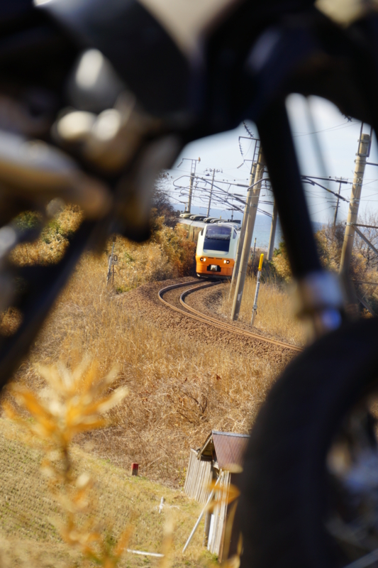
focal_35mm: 210
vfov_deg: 9.8
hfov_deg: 6.5
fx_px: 3309
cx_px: 189
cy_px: 284
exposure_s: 1/250
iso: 100
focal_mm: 140
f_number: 6.7
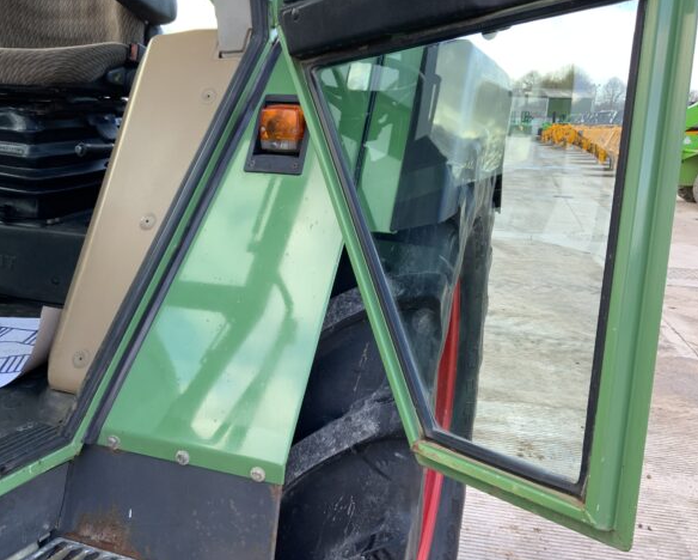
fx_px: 641
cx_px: 323
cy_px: 284
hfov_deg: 57.1
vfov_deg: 47.2
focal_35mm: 31
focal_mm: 3
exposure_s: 1/122
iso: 32
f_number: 1.8
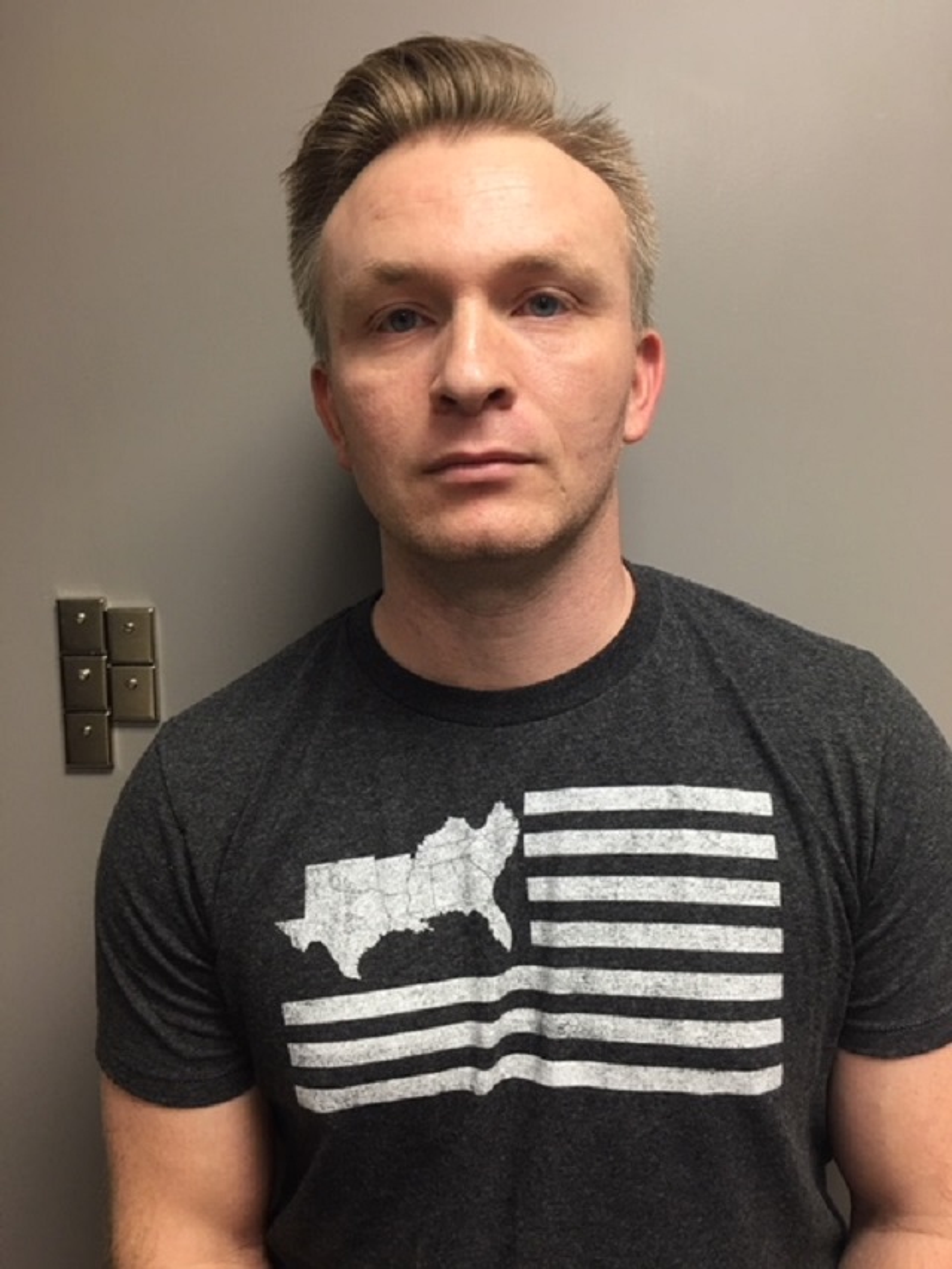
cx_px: 476
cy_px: 634
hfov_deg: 48.2
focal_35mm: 29
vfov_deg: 61.7
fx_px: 1063
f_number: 2.2
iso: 40
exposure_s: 1/15
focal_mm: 4.15
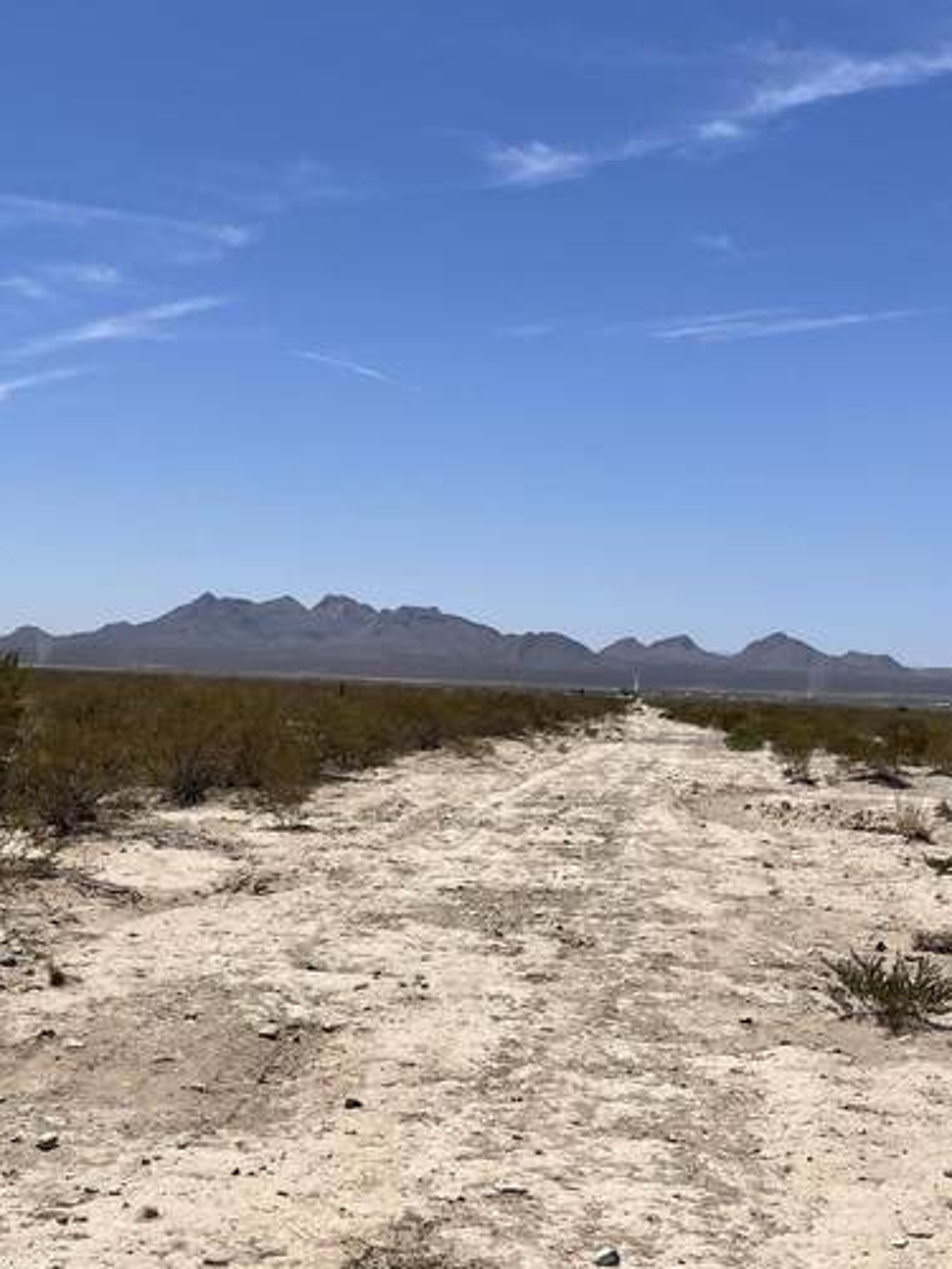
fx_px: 1760
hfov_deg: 30.2
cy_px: 708
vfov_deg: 39.6
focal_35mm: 48
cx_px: 381
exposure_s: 1/7937
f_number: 1.6
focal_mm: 5.1
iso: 32
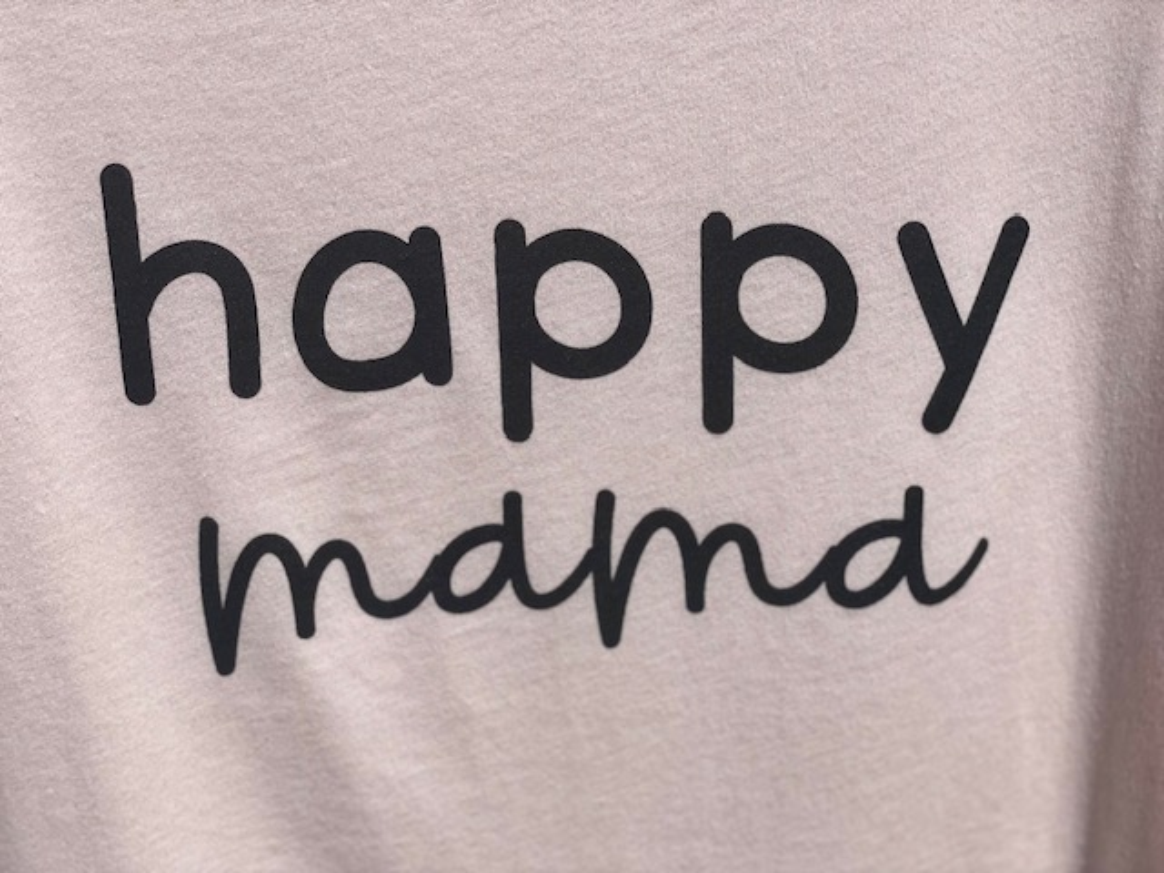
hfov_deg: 36.8
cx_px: 582
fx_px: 1749
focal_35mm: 52
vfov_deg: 28.0
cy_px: 436
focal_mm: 6
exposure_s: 1/5988
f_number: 2
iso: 25
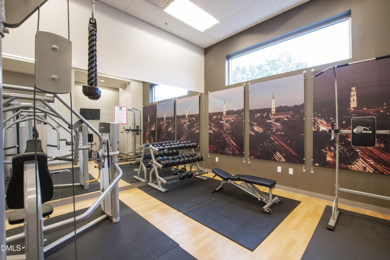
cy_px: 130
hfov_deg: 100.4
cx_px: 195
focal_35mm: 15
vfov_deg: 77.3
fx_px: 162
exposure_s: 1/20
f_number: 7.1
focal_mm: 10
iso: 2000
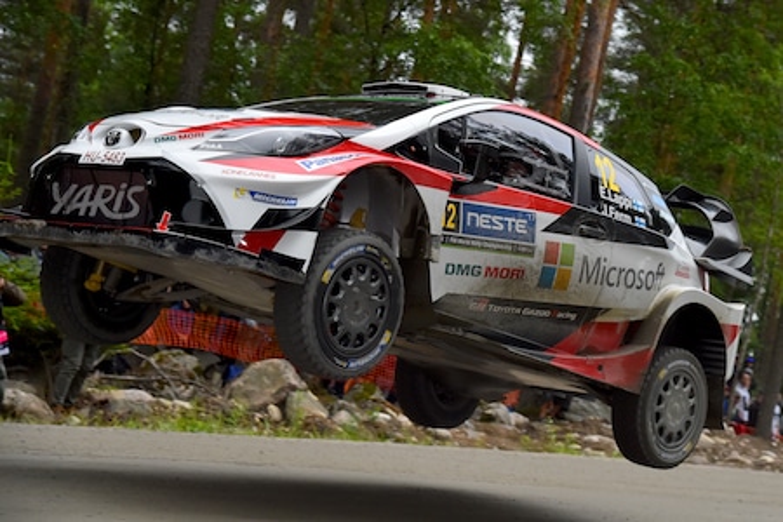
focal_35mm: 66
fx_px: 1435
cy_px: 261
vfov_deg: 20.6
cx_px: 392
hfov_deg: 30.5
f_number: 5
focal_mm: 66
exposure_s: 1/3200
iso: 2000
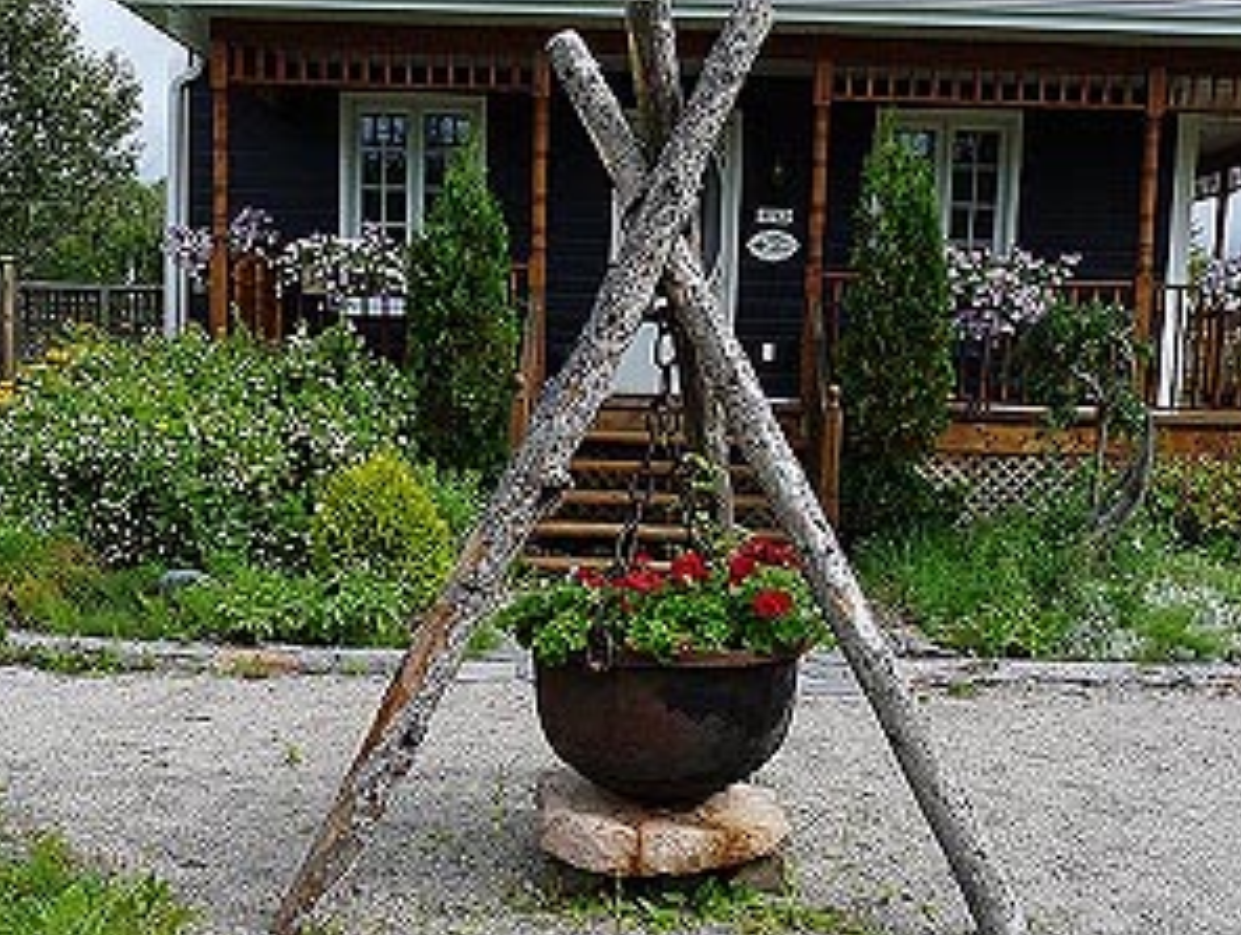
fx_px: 1400
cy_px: 518
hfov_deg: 47.8
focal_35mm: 39
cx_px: 633
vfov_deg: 36.9
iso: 100
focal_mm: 4.8
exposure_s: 1/320
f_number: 5.6
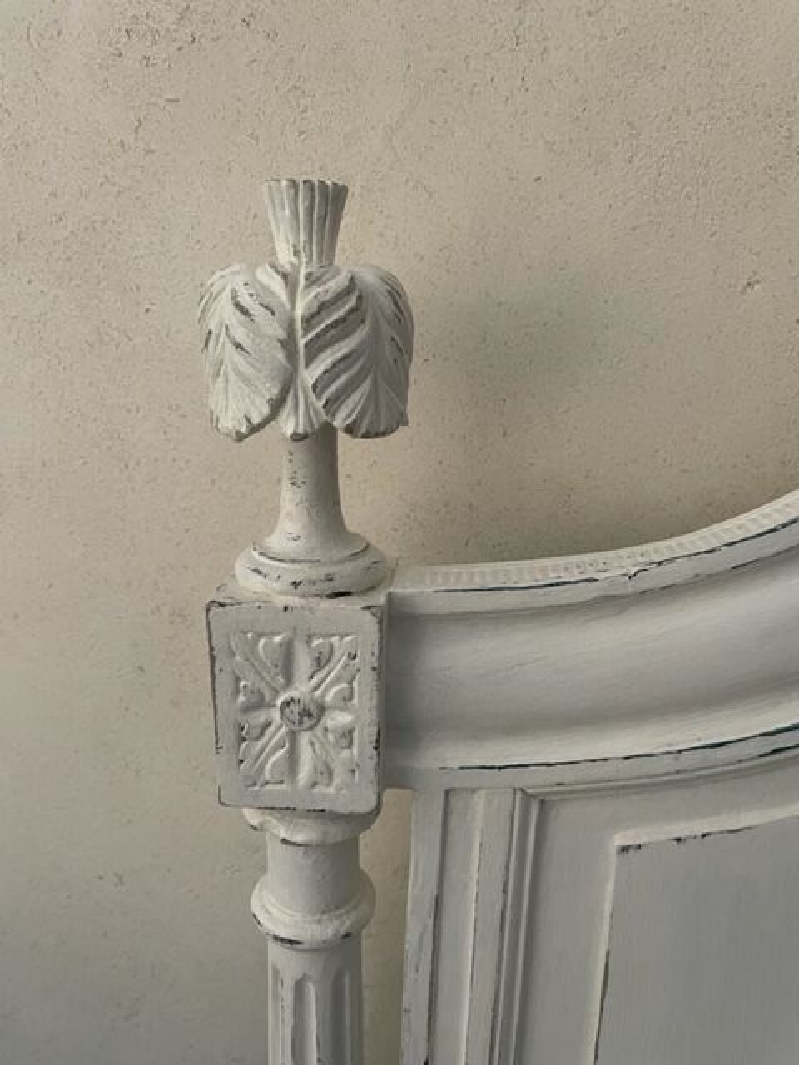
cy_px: 532
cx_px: 400
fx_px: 800
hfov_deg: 53.1
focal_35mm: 26
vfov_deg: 67.3
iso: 320
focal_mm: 4.2
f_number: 1.6
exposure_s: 1/60
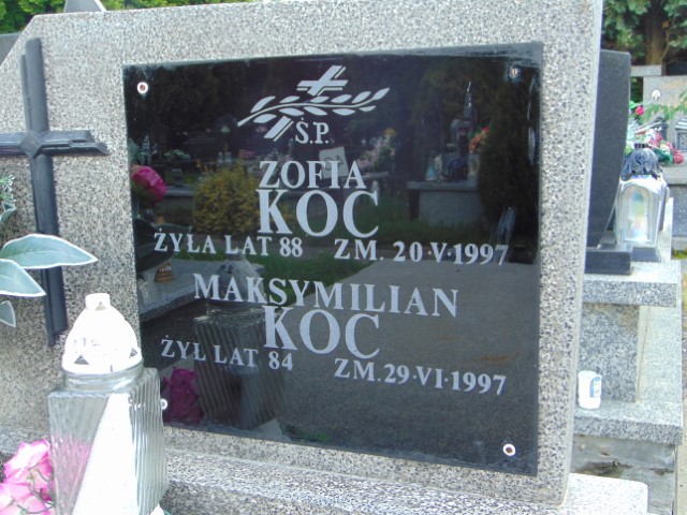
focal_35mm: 42
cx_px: 344
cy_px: 258
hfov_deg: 44.8
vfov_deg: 34.3
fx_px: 834
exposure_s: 1/100
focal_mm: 7.6
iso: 80
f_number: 3.3
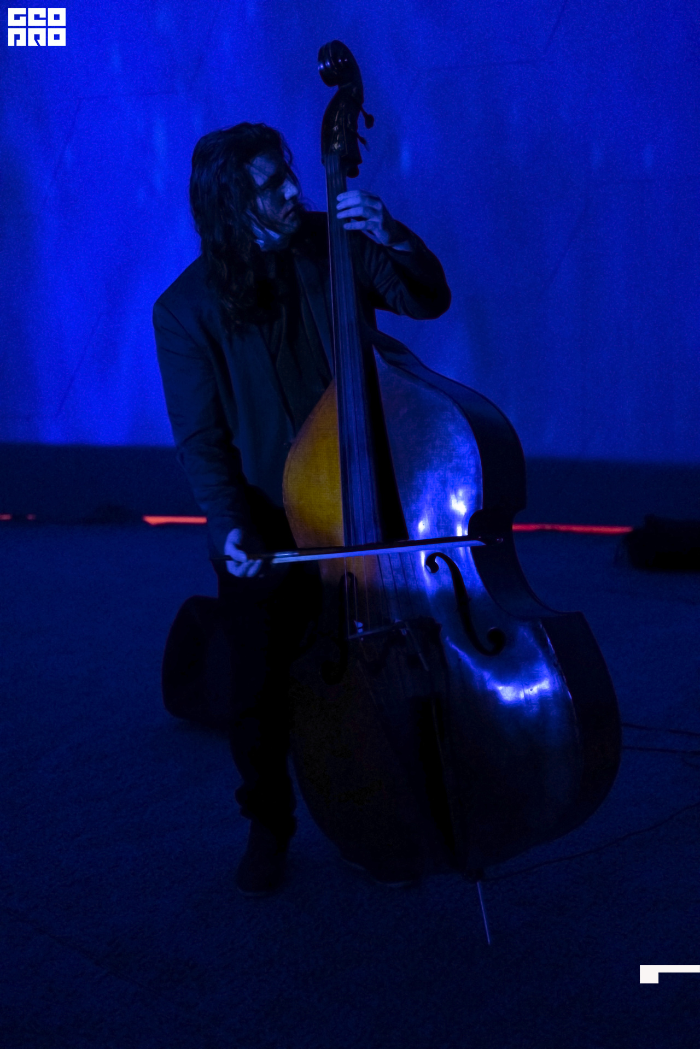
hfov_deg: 25.5
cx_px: 350
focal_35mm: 53
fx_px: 1546
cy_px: 524
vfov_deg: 37.5
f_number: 2
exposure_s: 1/50
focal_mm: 35
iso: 12800
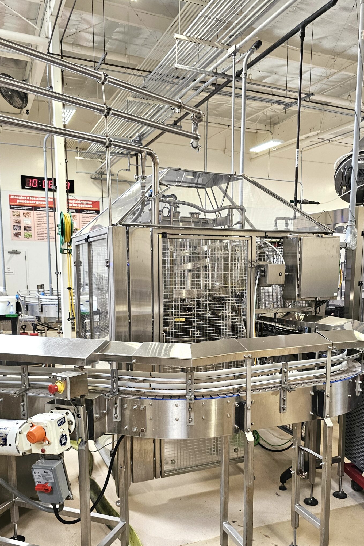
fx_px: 455
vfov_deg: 61.4
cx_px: 202
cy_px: 328
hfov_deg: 43.5
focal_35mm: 30
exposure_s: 1/120
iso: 200
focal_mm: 6.3
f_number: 1.7
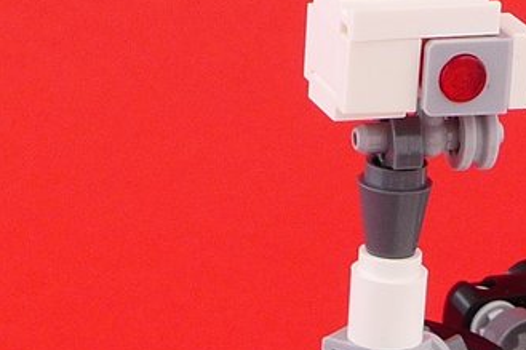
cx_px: 457
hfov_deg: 5.5
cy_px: 663
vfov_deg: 3.7
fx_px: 5447
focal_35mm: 373
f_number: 4.5
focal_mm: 12.8
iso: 80
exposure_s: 1/20
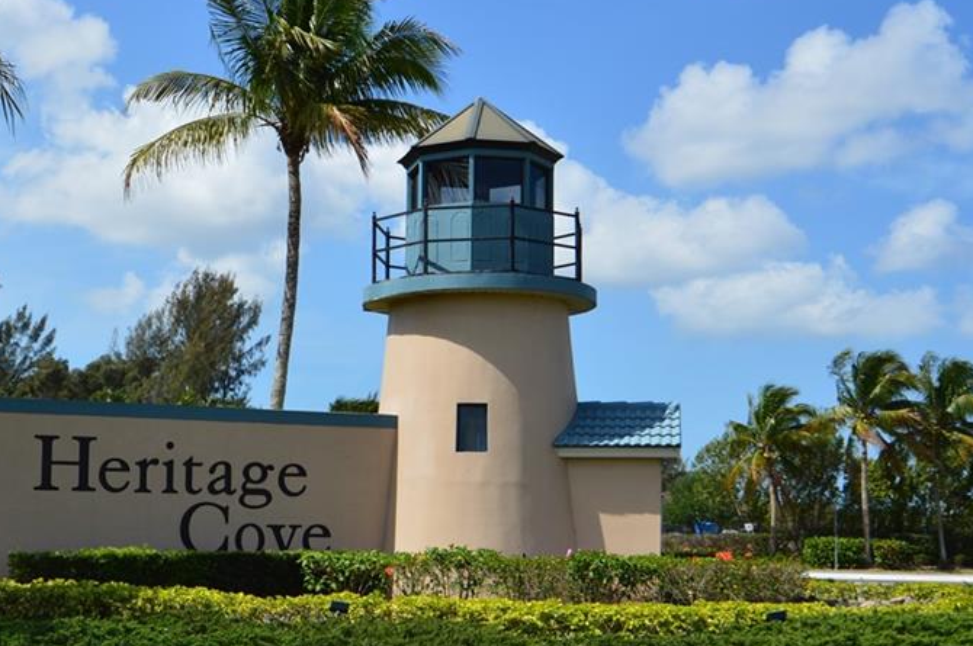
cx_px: 334
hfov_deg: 36.0
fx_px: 1485
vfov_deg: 24.4
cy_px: 427
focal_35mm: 55
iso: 160
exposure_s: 1/500
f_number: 11
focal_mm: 24
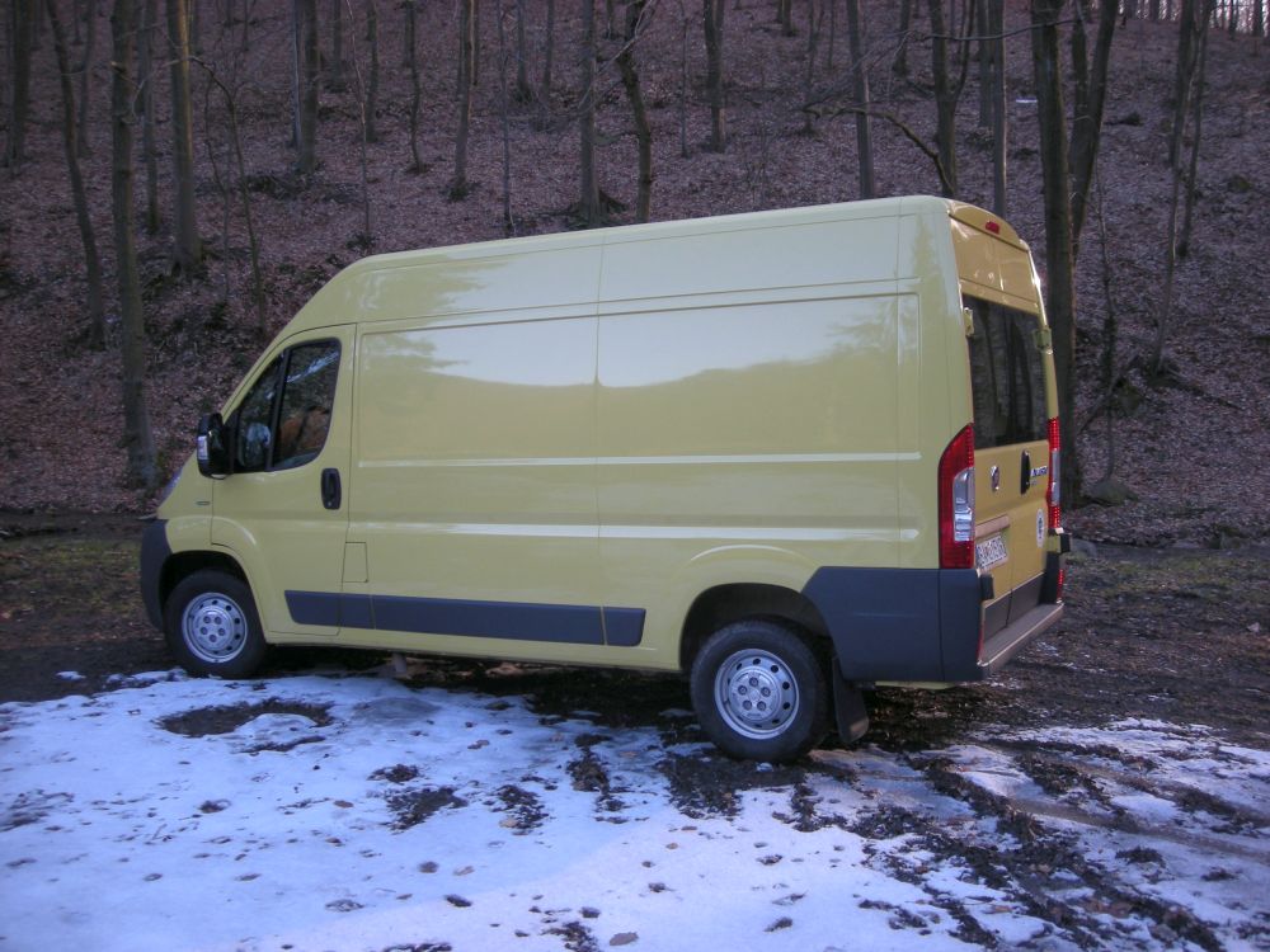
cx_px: 635
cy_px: 476
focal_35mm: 35
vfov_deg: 40.7
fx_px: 1284
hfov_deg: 52.6
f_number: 2.8
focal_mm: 5.7
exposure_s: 1/72.4
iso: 64
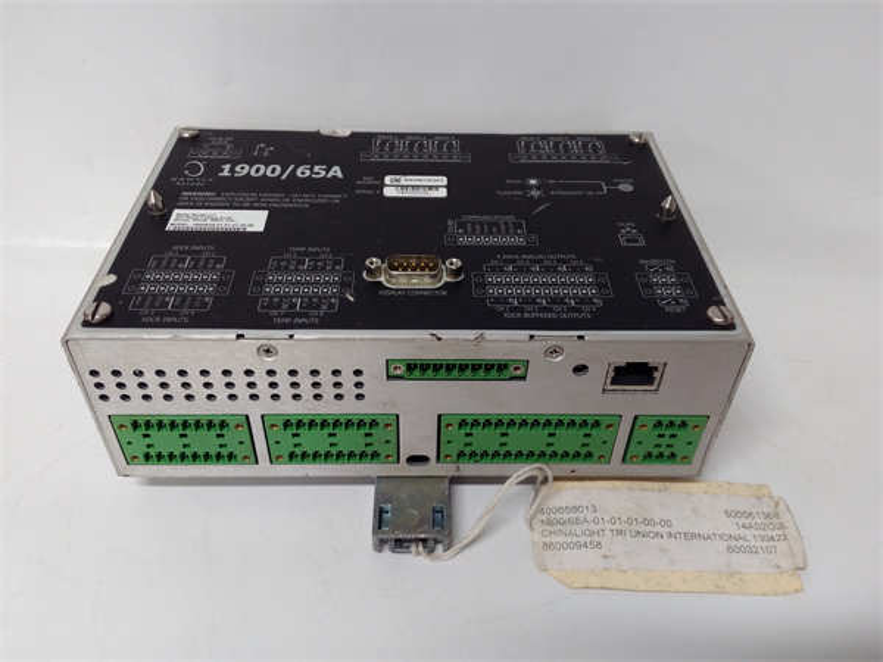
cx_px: 442
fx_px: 689
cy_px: 331
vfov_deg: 51.4
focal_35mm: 27
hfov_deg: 65.3
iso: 231
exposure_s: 1/33
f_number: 2
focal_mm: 3.79
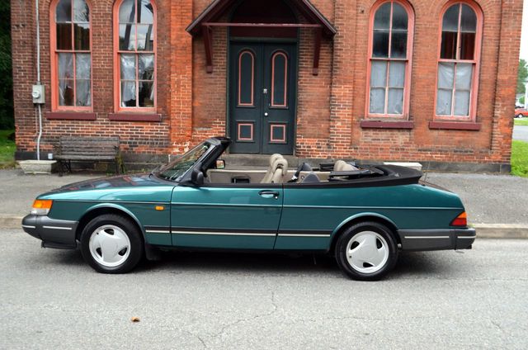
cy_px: 175
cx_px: 264
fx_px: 527
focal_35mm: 36
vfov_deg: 36.7
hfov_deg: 53.2
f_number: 5.6
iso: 400
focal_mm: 24
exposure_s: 1/125
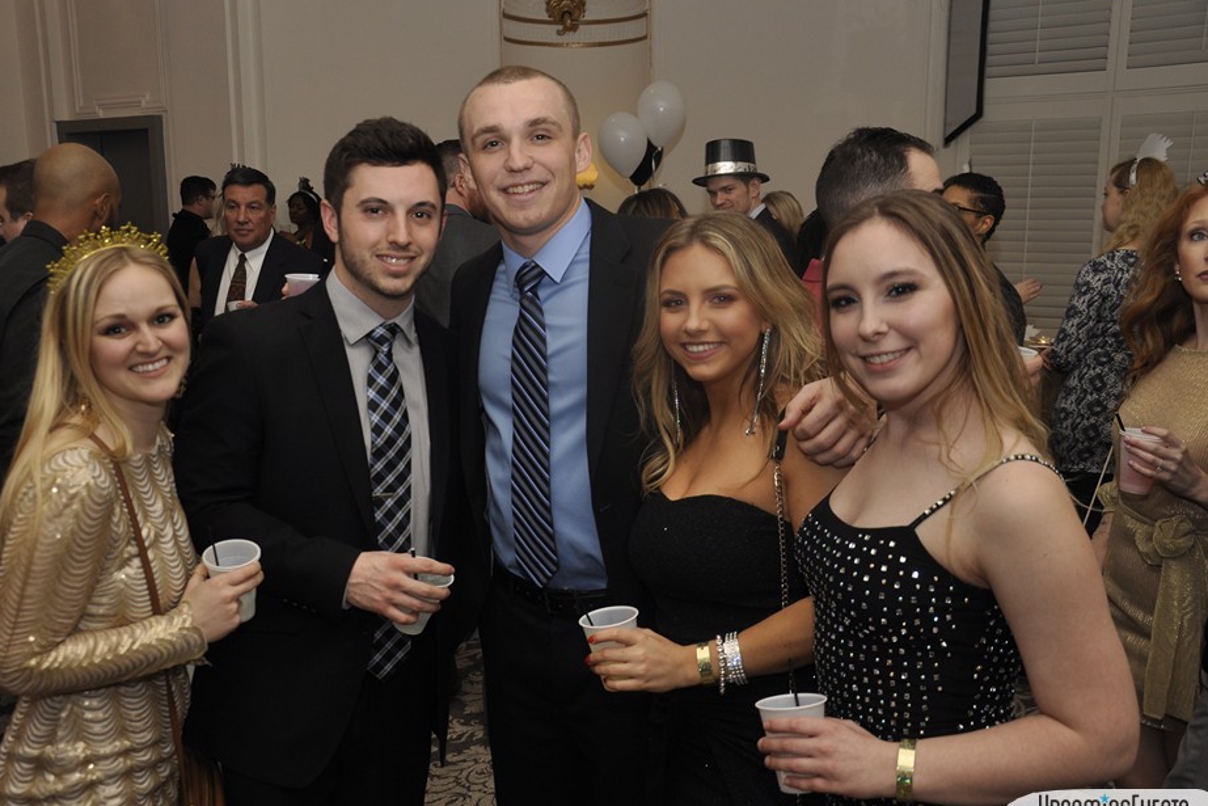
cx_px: 573
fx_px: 1309
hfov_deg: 49.5
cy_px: 425
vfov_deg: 34.2
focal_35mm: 39
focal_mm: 24
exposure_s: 1/60
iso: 400
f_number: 5
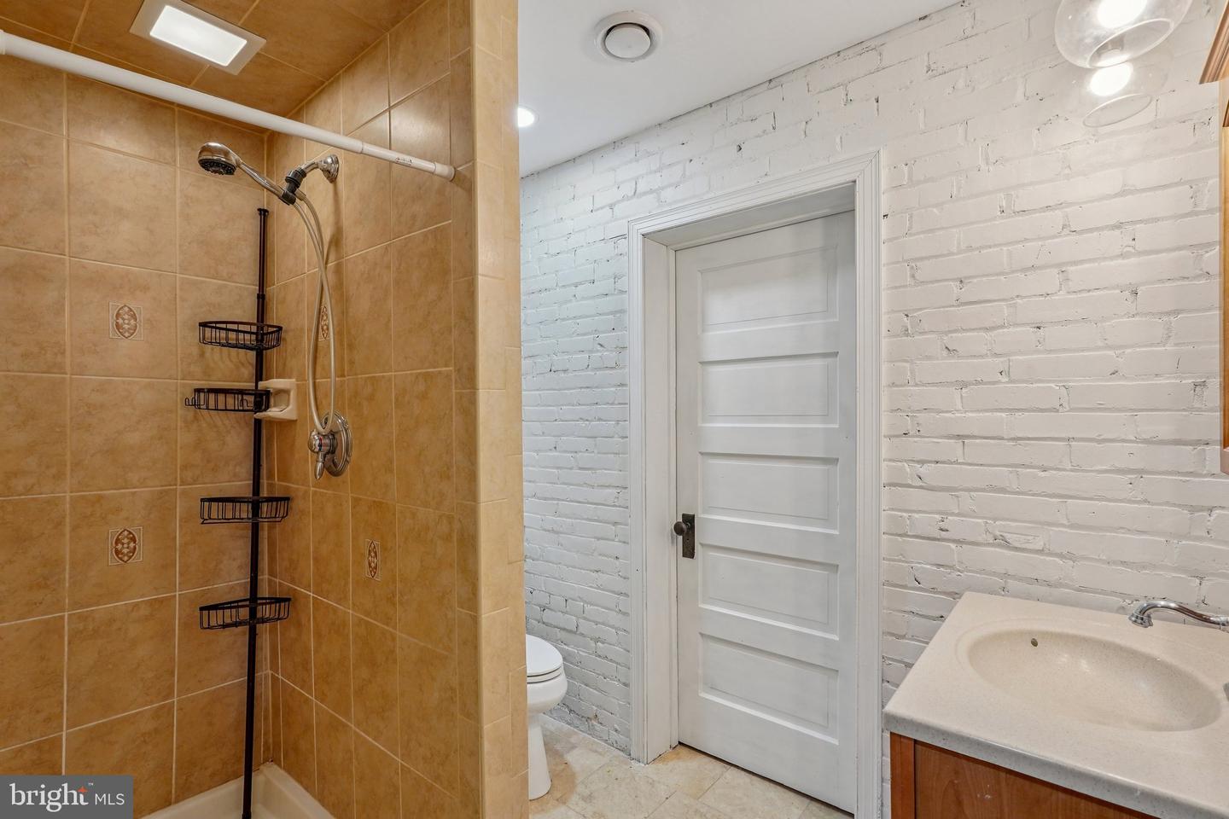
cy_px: 410
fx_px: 546
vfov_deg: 73.7
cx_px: 614
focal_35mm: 16
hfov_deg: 96.7
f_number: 9
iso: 800
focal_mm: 16
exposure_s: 1/30
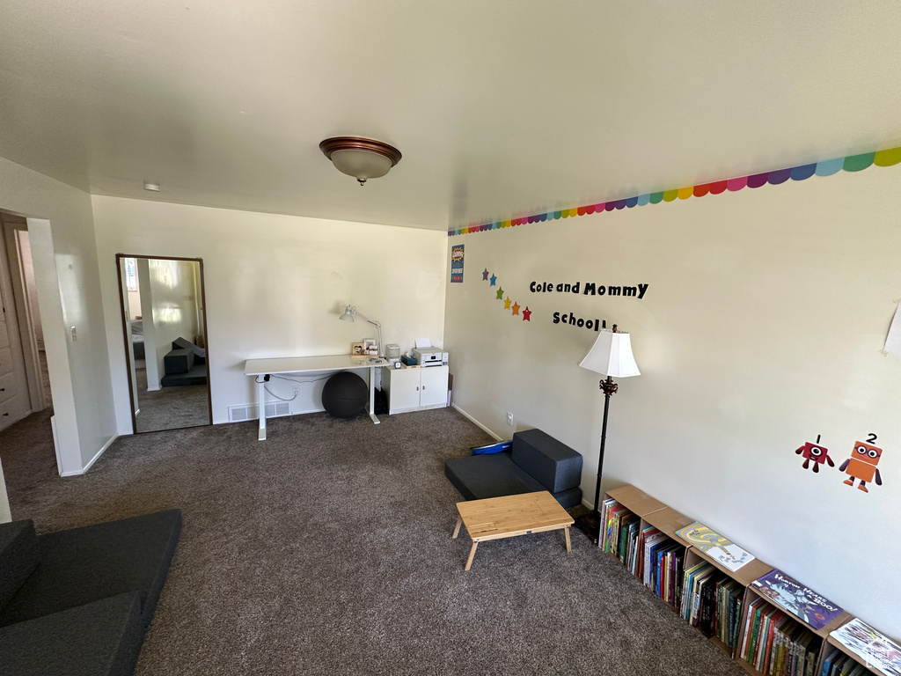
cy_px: 338
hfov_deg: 102.1
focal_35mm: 14
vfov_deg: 85.7
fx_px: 364
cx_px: 450
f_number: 2.2
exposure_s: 1/99
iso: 200
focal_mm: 2.22
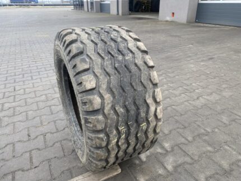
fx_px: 181
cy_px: 90
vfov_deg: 53.1
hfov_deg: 67.3
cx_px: 120
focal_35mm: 26
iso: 32
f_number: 1.8
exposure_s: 1/298
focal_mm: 4.25
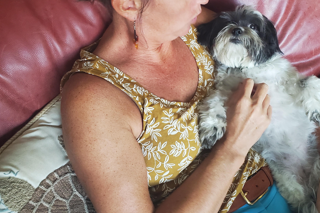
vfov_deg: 39.6
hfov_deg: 56.8
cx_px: 193
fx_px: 293
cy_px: 73
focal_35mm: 33
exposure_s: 1/60
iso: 640
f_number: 2.4
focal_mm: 4.3
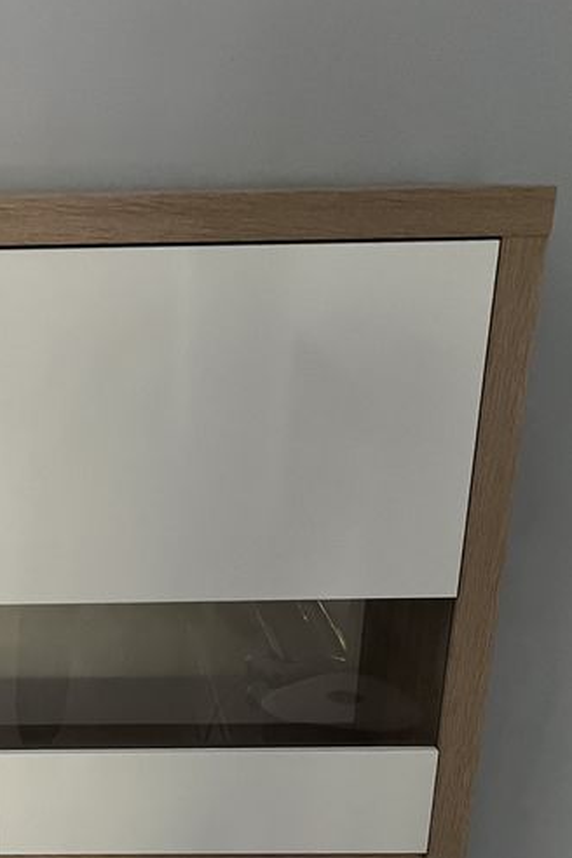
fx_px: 1311
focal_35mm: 55
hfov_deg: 23.6
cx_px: 9
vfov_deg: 34.6
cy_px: 738
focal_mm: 5.7
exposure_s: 1/40
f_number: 1.5
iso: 640
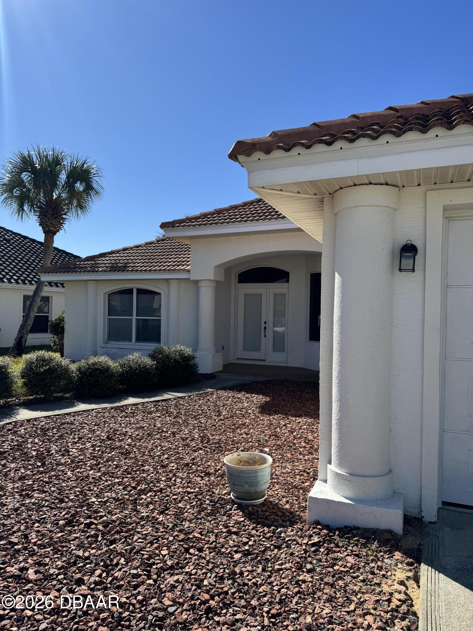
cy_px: 316
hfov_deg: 56.8
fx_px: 437
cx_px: 236
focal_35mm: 24
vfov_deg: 71.6
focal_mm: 6.76
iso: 80
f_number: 1.78
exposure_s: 1/5348
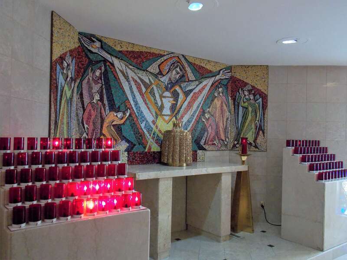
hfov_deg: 60.0
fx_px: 301
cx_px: 174
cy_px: 130
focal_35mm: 30
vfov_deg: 46.8
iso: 320
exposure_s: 1/30
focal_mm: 5.3
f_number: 3.3
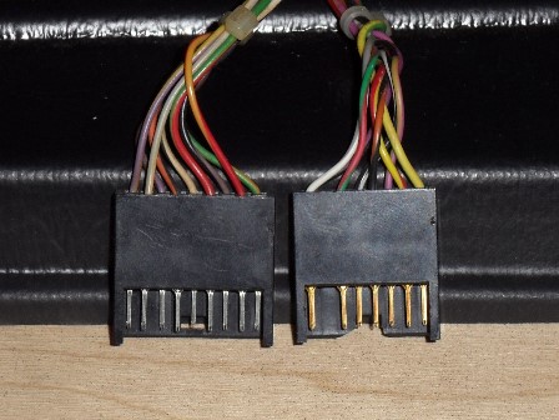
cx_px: 280
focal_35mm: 100
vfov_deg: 14.8
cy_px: 210
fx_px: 1615
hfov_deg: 19.6
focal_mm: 17.9
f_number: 14.1
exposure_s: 1/60
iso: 120
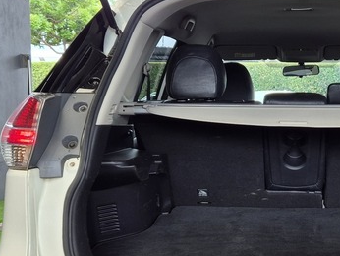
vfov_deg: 21.5
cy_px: 178
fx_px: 668
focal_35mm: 68
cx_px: 291
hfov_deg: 27.7
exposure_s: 1/180
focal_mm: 5.4
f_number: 1.8
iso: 40
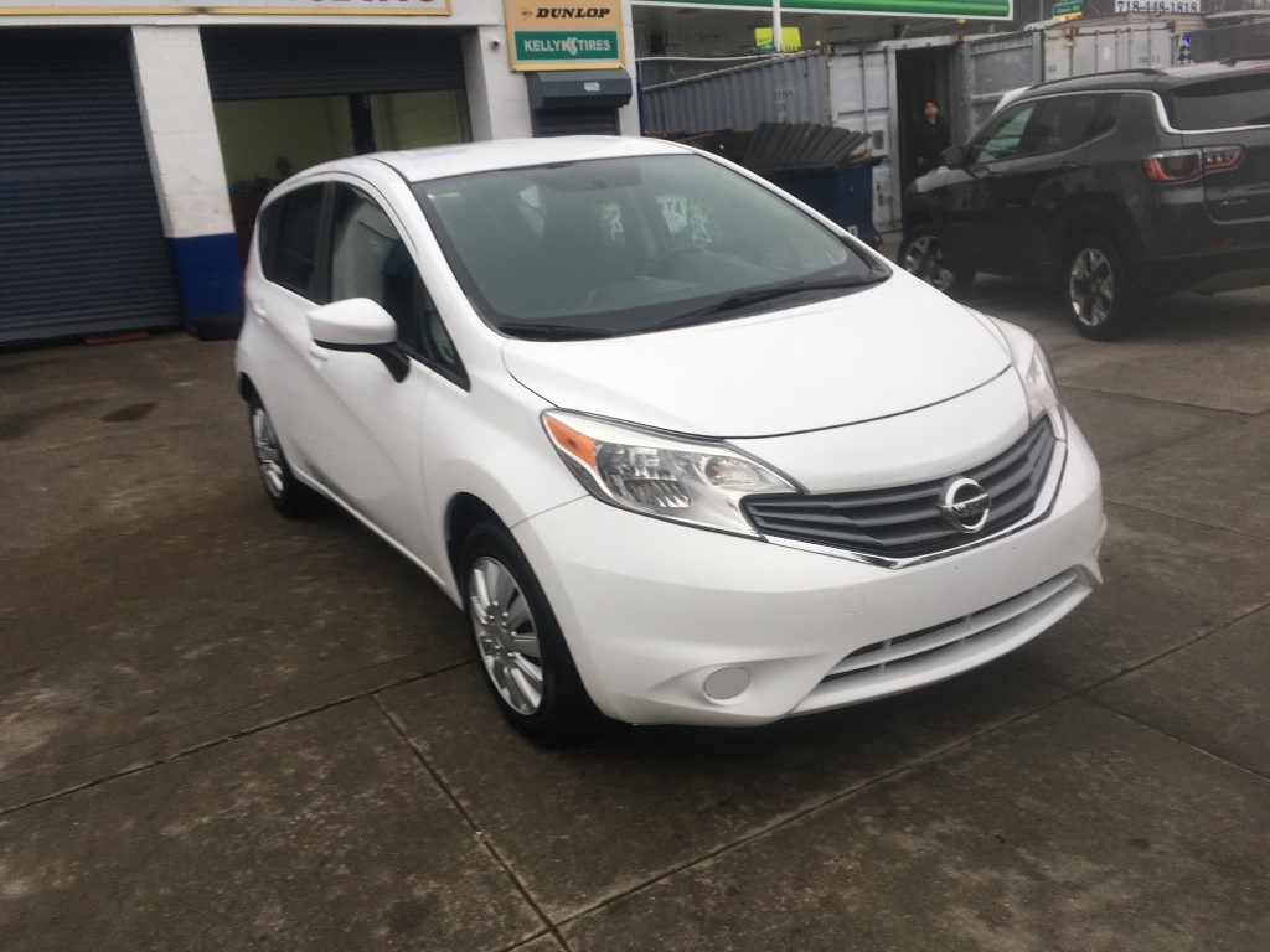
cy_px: 476
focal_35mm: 29
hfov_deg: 61.7
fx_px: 1064
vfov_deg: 48.2
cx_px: 635
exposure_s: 1/120
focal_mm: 4.15
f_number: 2.2
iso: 25
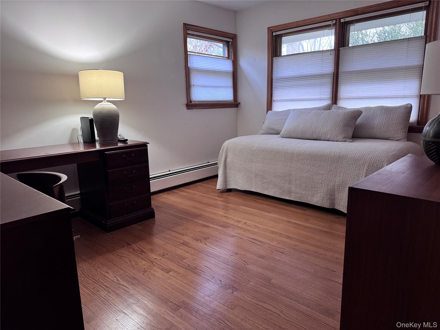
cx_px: 220
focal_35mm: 24
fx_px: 305
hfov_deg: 71.6
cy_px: 165
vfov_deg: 56.8
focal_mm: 6.76
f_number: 1.78
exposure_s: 1/60
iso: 400
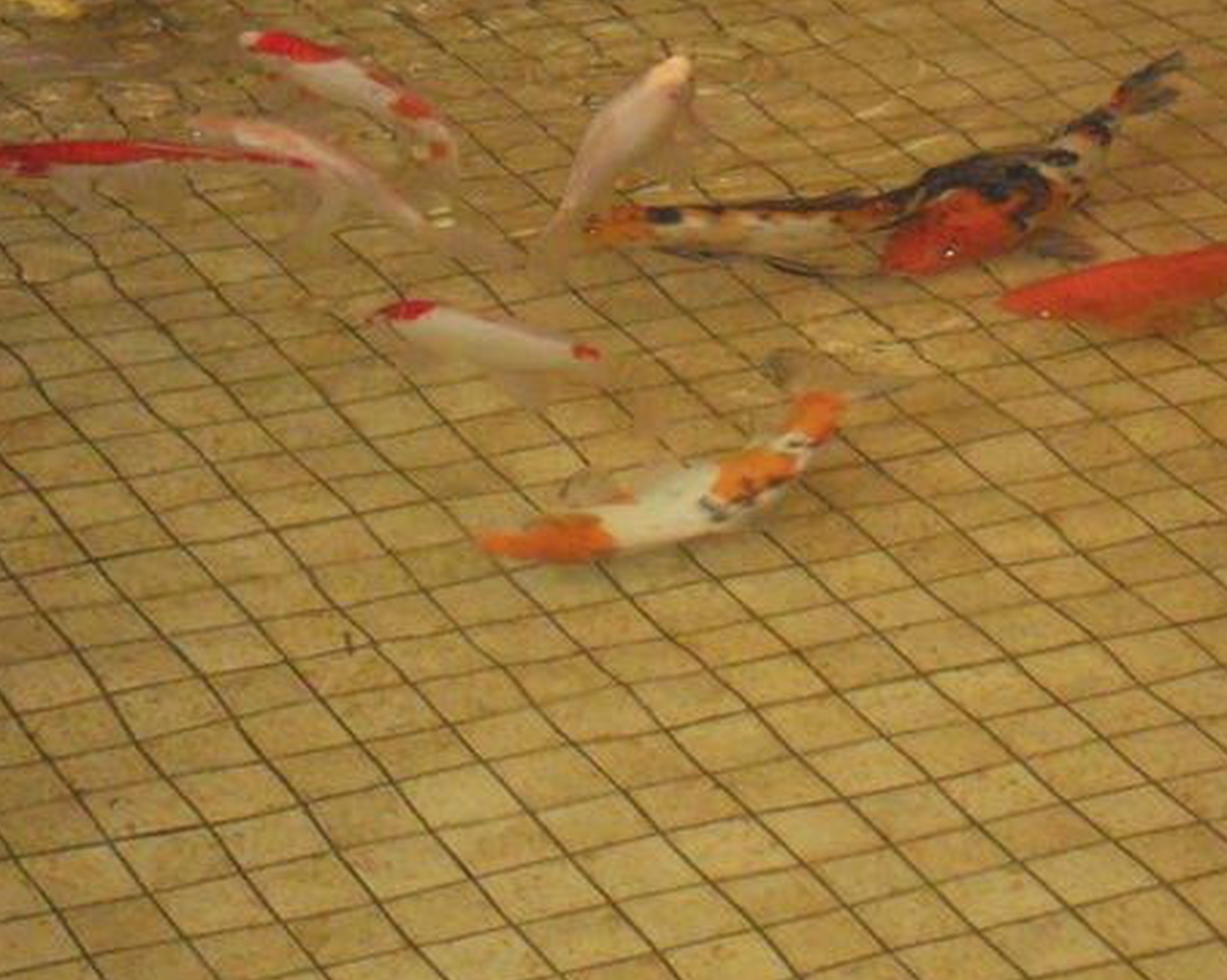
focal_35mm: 149
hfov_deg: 12.9
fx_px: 5409
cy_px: 341
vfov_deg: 10.4
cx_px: 720
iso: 1600
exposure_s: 1/60
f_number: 5.9
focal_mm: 19.6
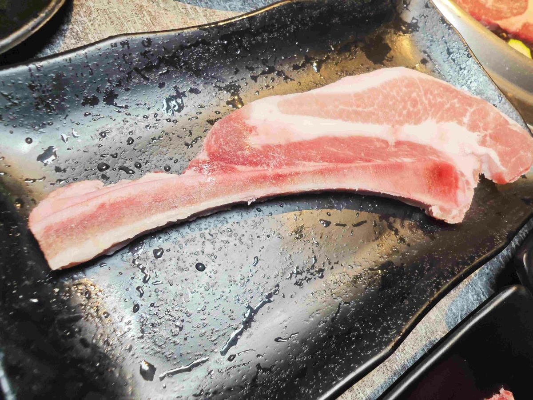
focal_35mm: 23
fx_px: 354
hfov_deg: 73.9
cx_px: 266
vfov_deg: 58.9
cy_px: 200
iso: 80
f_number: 1.8
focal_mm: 2.03
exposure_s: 1/120
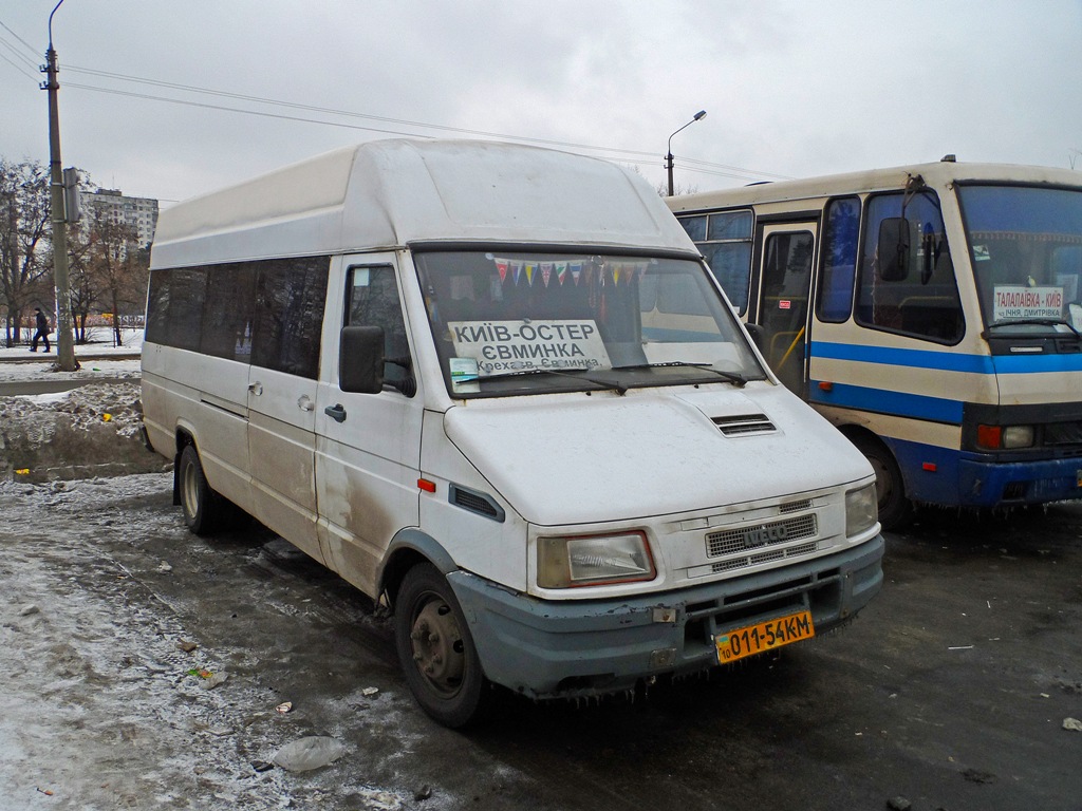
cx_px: 541
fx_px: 1000
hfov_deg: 56.8
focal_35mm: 32
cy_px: 406
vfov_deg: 44.2
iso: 80
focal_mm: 5.3
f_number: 3.4
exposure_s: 1/500
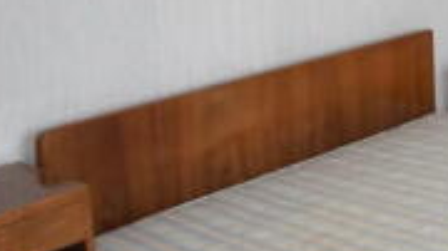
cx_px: 621
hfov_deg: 22.9
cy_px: -88
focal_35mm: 80
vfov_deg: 14.4
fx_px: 950
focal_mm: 14
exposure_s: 1/60
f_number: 4.8
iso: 1100
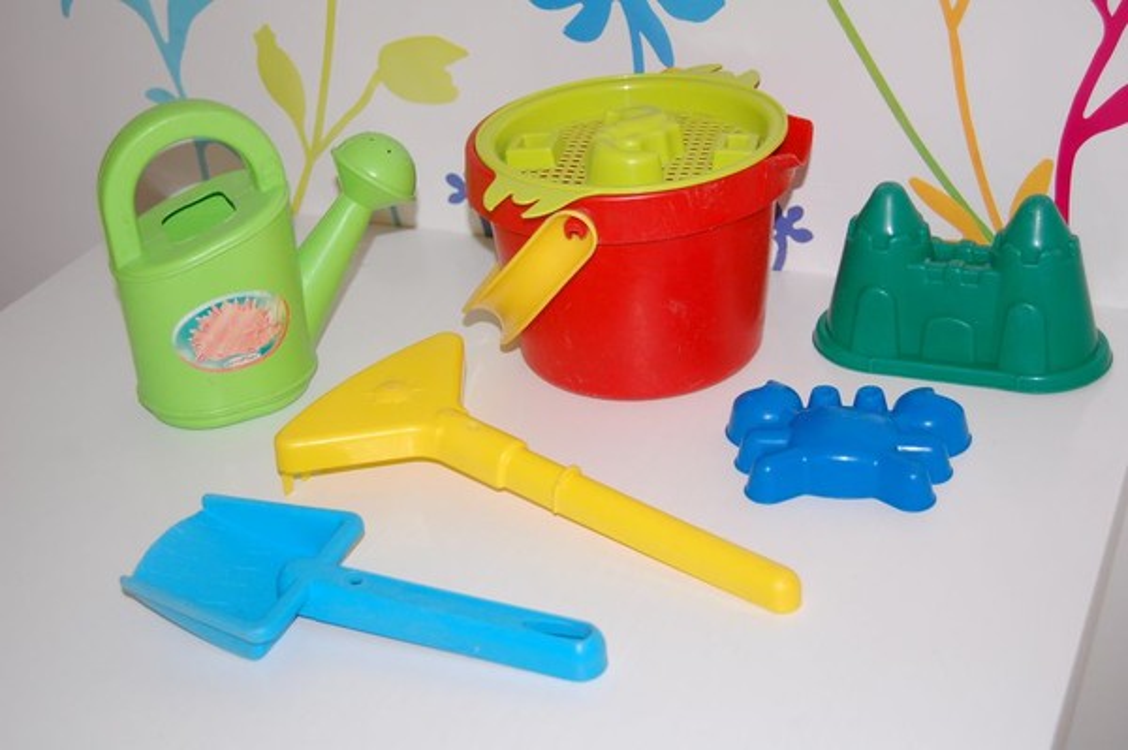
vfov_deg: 25.7
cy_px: 375
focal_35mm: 52
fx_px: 1644
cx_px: 564
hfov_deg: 37.9
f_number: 4.8
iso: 400
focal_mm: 35
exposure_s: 1/60
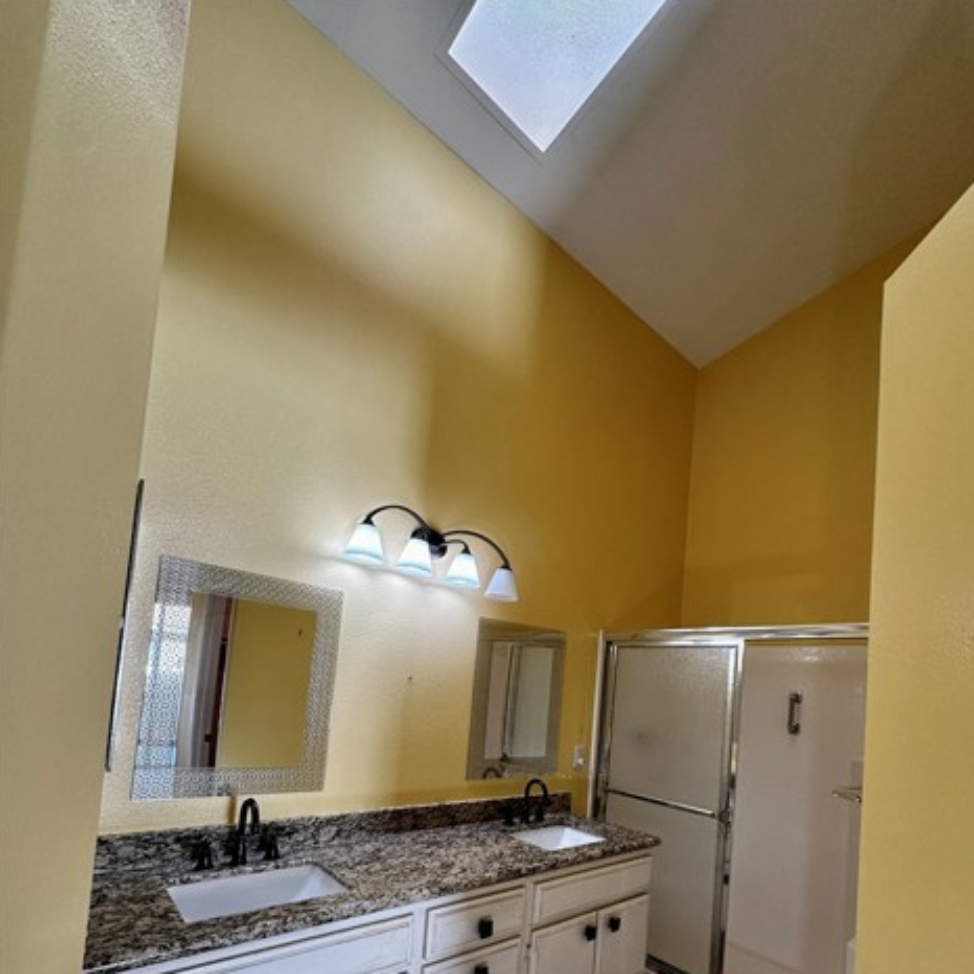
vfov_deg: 80.8
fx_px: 541
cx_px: 497
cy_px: 660
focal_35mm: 17
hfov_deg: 84.0
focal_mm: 2.22
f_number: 2.2
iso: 125
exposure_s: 1/120
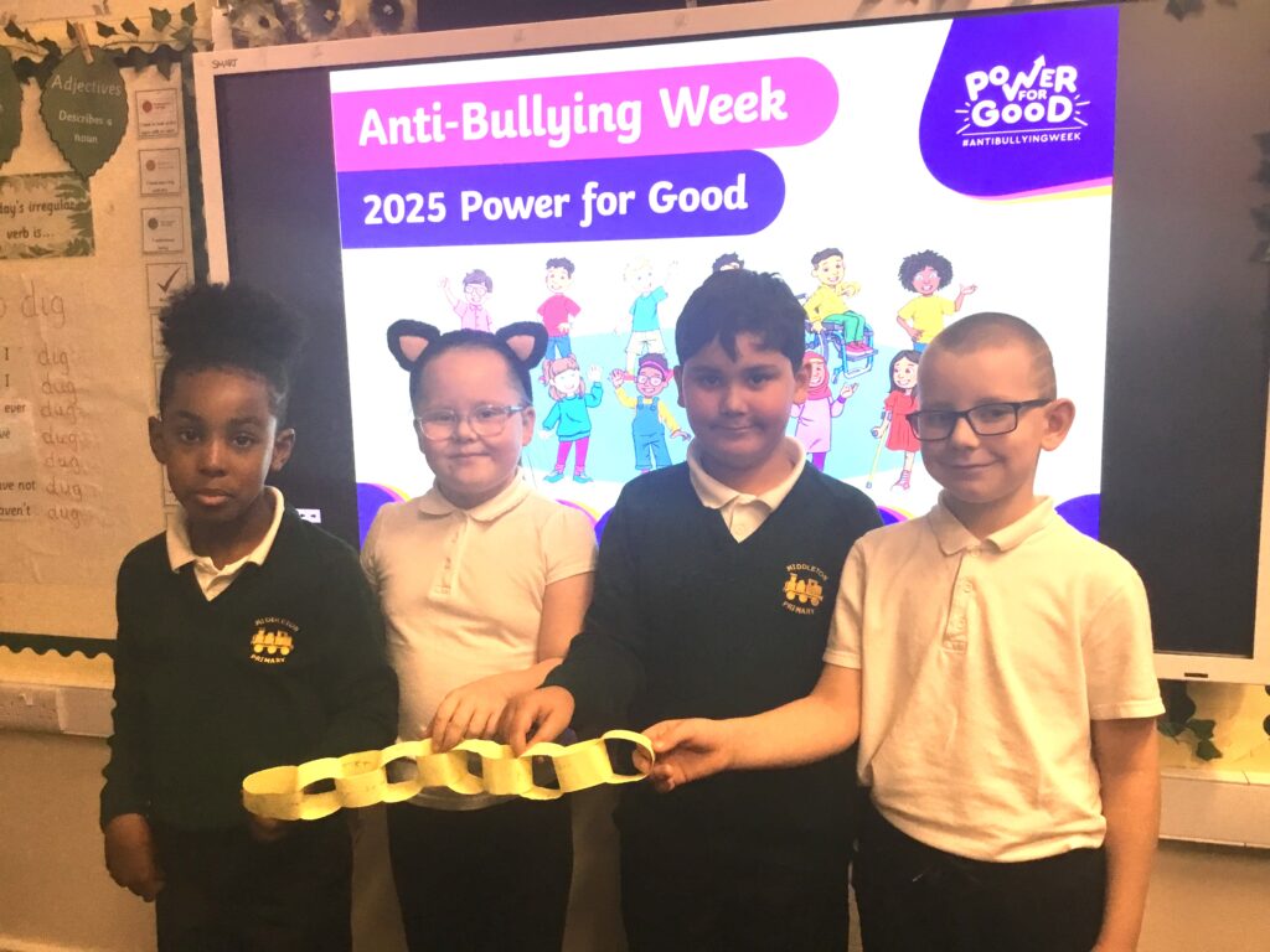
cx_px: 635
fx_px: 1137
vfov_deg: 45.4
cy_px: 476
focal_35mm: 31
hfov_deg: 58.4
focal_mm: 3.3
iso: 50
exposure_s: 1/33
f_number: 2.4
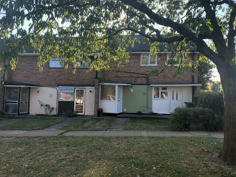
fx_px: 191
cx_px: 118
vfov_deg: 49.7
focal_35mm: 28
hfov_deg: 63.4
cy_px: 88
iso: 20
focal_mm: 3.99
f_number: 1.8
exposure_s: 1/318
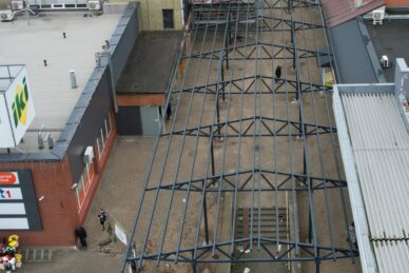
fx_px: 659
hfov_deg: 34.2
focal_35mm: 58
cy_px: 69
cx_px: 271
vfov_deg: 23.2
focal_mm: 8.38
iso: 130
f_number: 2.8
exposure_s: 1/100
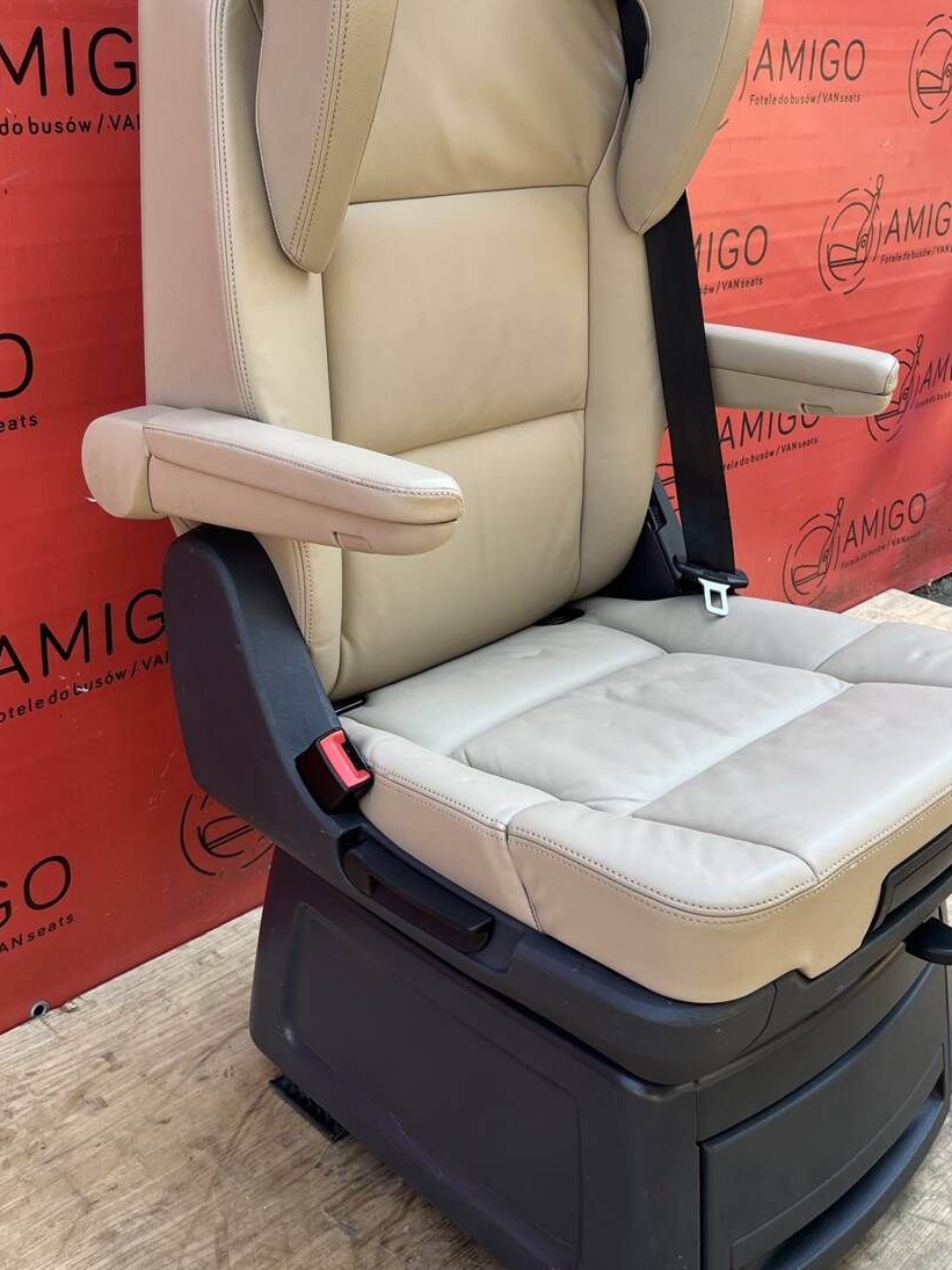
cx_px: 506
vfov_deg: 48.5
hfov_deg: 37.7
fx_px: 1394
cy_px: 478
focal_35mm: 38
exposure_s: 1/236
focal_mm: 5.1
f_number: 1.6
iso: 40
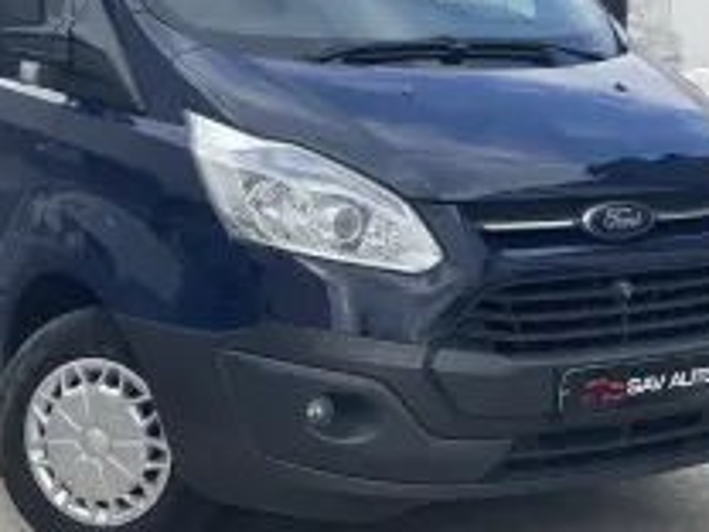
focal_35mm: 90
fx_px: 1843
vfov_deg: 16.3
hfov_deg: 21.7
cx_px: 225
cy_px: 119
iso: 32
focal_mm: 6
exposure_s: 1/773
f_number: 2
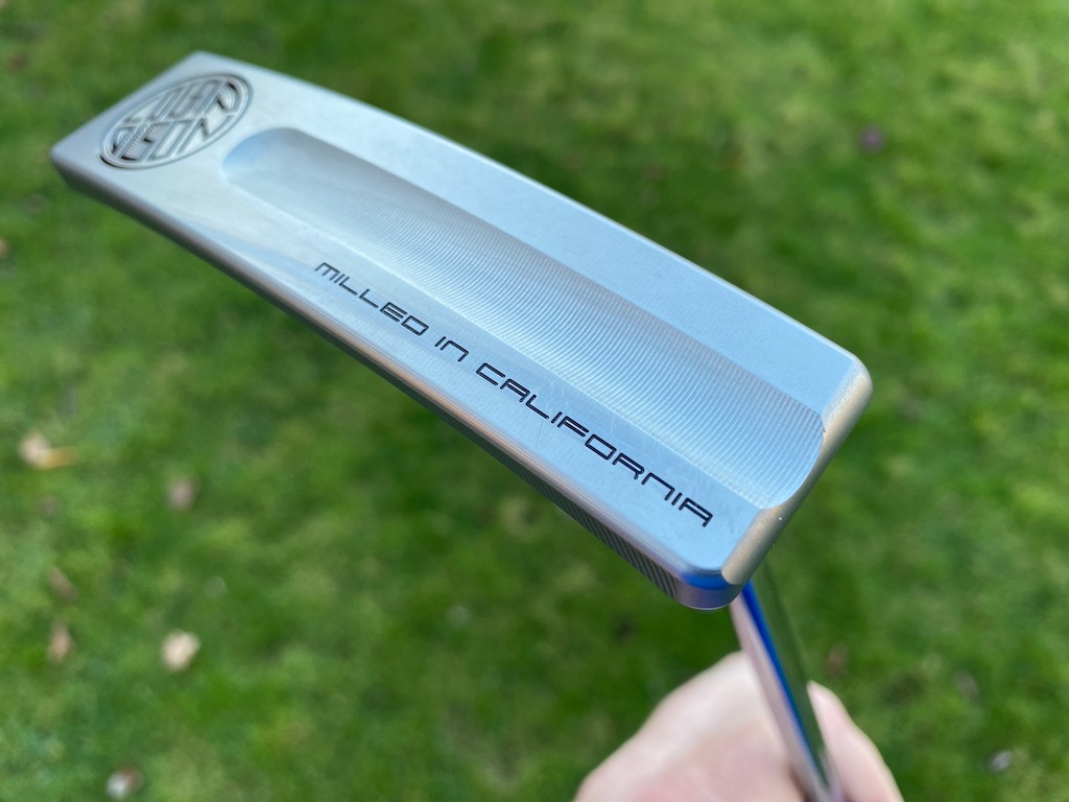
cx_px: 534
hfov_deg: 69.4
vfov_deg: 54.9
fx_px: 772
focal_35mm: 25
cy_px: 401
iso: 32
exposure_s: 1/122
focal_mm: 4.25
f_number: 1.8
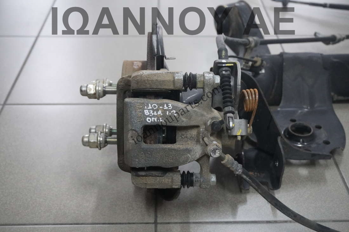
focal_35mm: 45
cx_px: 174
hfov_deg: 43.6
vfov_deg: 29.9
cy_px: 116
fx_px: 436
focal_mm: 30
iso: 6400
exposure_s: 1/160
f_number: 5
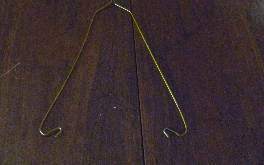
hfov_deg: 55.1
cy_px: 49
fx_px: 252
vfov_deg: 35.7
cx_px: 111
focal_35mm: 35
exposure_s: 1/15
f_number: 3.3
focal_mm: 5
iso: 1600
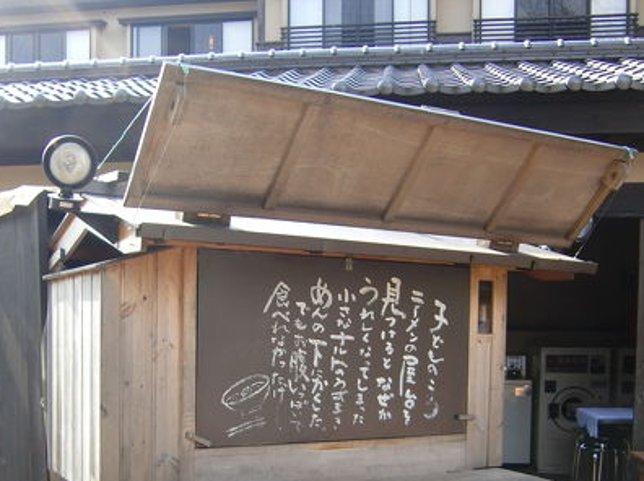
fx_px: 855
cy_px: 394
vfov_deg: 30.6
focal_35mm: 46
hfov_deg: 41.2
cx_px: 270
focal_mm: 4.9
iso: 64
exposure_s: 1/200
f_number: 2.6
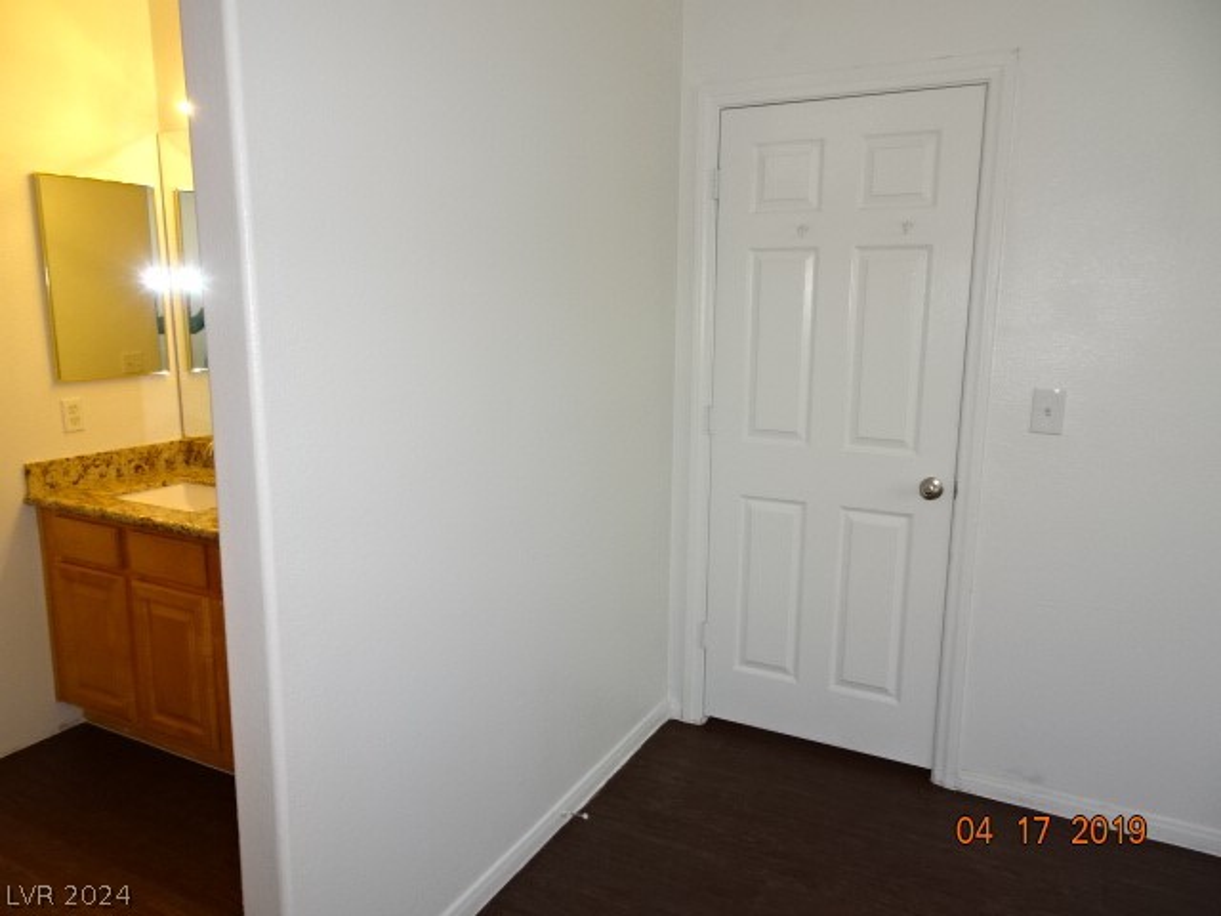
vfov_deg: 56.8
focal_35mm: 24
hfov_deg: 71.6
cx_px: 610
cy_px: 458
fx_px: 847
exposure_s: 1/30
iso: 200
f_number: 3.5
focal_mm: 4.1
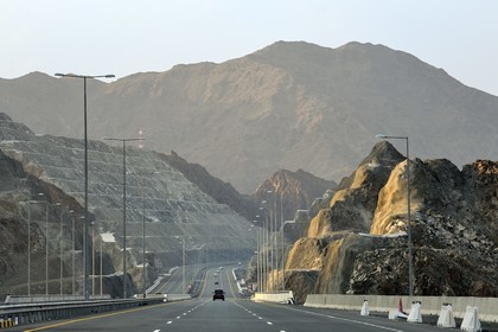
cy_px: 166
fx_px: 1867
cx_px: 249
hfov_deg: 15.2
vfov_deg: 10.2
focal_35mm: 135
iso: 200
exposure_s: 1/250
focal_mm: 135
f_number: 6.3
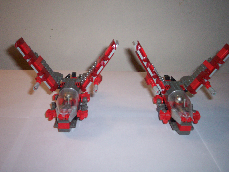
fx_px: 238
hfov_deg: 51.4
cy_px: 86
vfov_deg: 39.7
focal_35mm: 36
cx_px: 114
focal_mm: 5.9
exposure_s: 1/64
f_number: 4.5
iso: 140
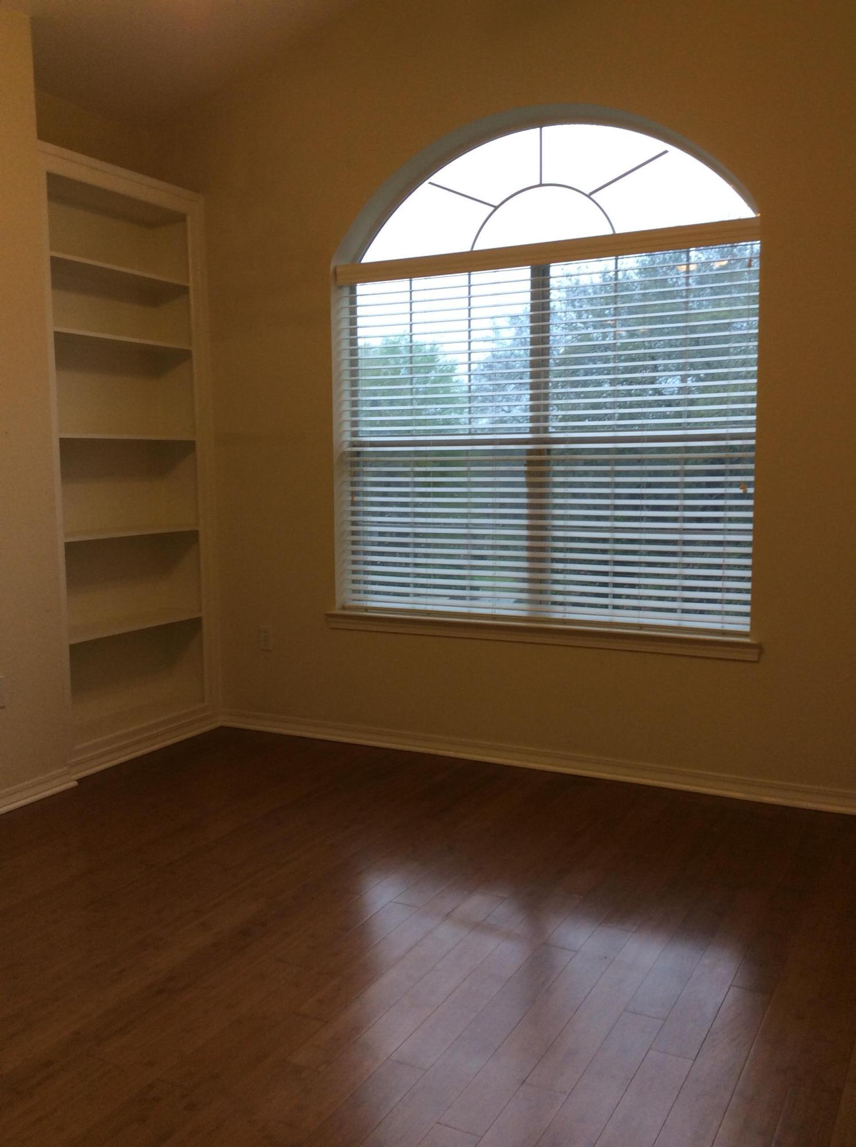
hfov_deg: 44.0
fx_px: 1058
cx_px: 428
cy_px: 574
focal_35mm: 32
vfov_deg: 56.9
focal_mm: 3.3
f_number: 2.4
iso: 40
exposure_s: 1/40
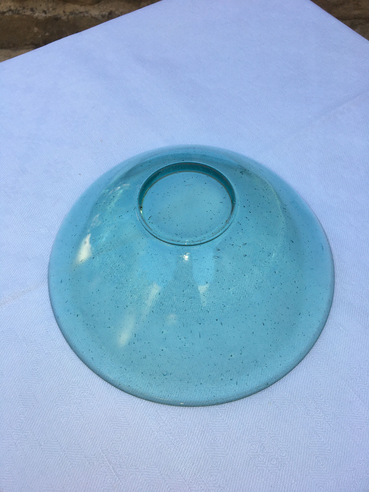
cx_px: 184
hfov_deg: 48.2
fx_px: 412
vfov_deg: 61.7
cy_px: 246
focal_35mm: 29
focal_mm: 4.15
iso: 25
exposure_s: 1/725
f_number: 2.2
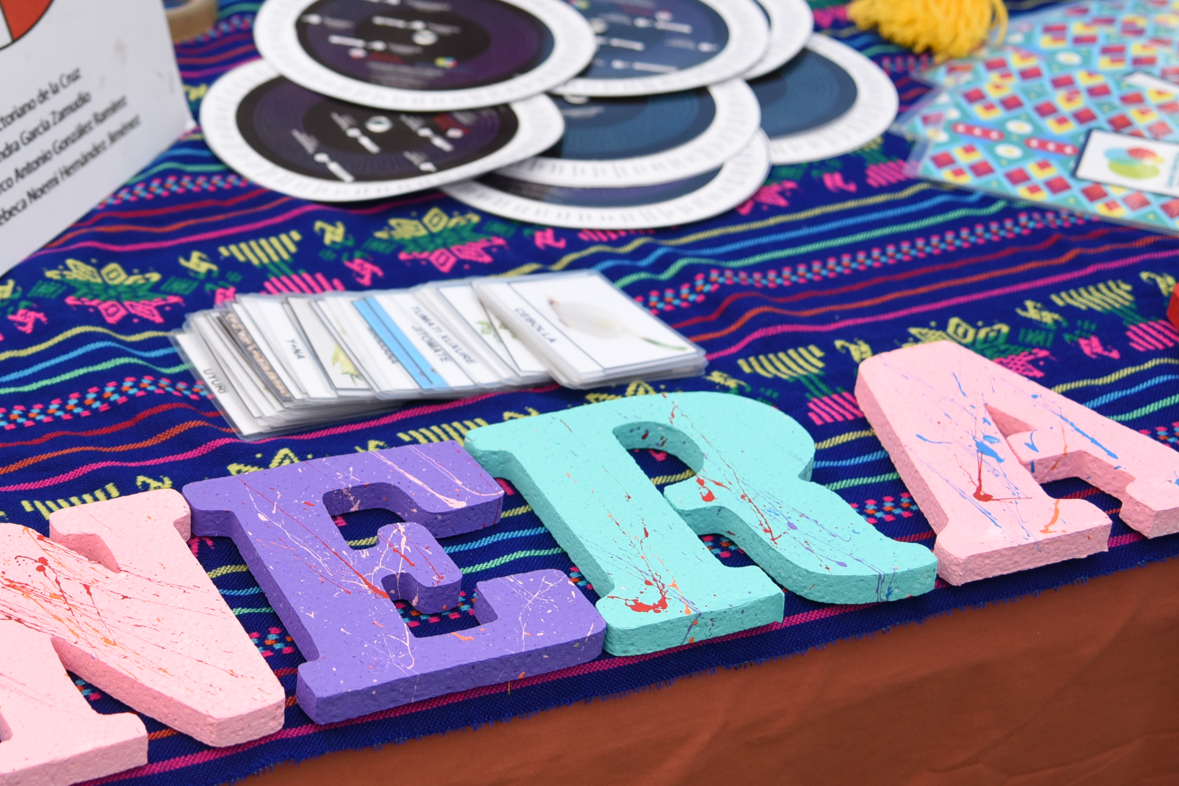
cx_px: 156
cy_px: 232
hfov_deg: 25.6
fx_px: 2522
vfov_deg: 17.7
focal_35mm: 77
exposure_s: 1/4000
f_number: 4
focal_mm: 44
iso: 800
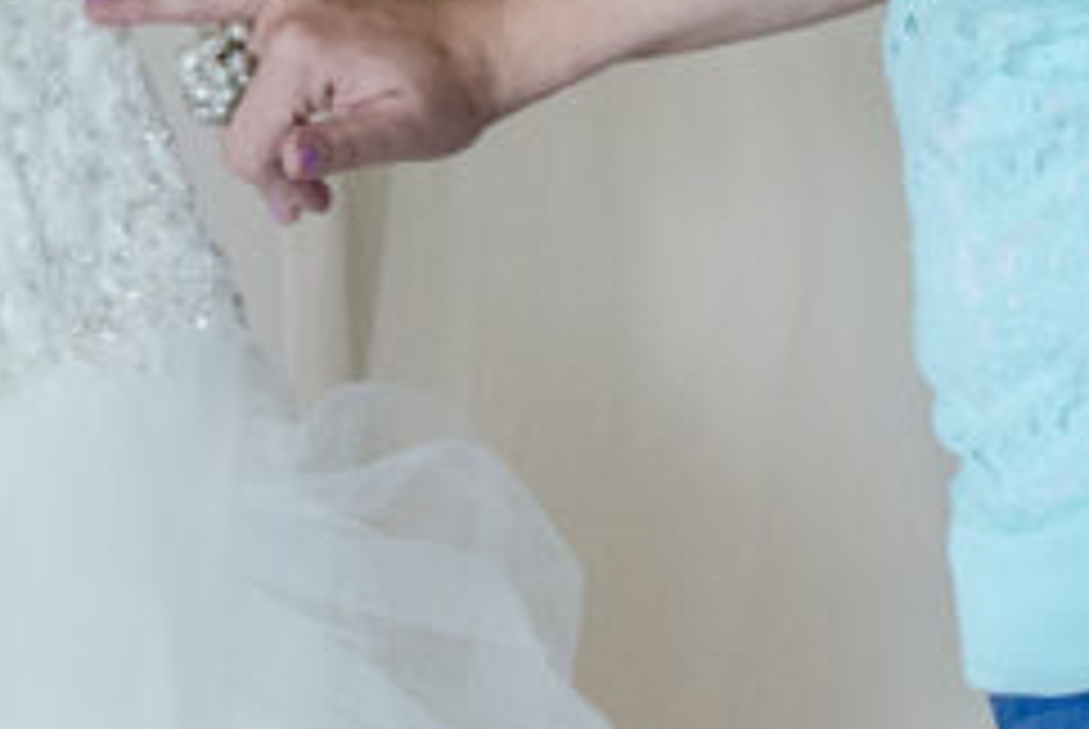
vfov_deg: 2.4
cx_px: -432
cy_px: -450
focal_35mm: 569
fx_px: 17233
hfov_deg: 3.6
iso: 2000
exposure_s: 1/125
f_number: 8
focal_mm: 90
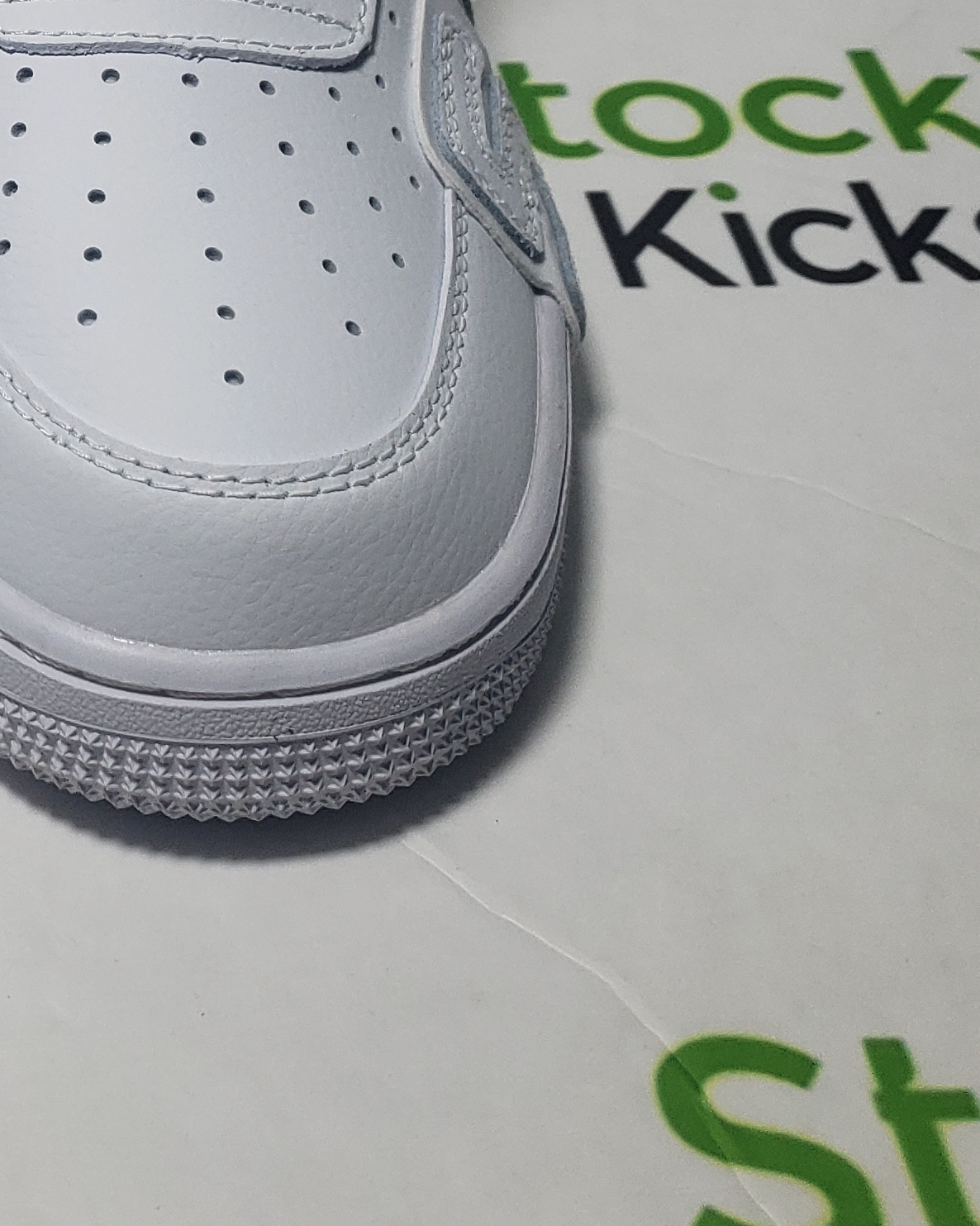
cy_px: 212
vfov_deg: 26.9
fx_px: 2502
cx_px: -132
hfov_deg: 20.9
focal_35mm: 69
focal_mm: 4.3
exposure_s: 1/651
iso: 50
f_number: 1.5
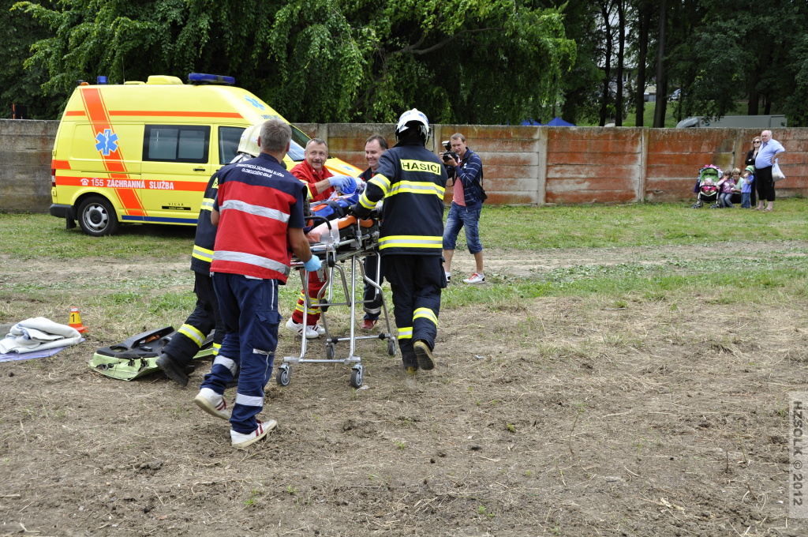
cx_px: 404
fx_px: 807
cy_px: 268
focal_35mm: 36
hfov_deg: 53.2
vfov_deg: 36.8
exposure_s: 1/250
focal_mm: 24
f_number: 8
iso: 200
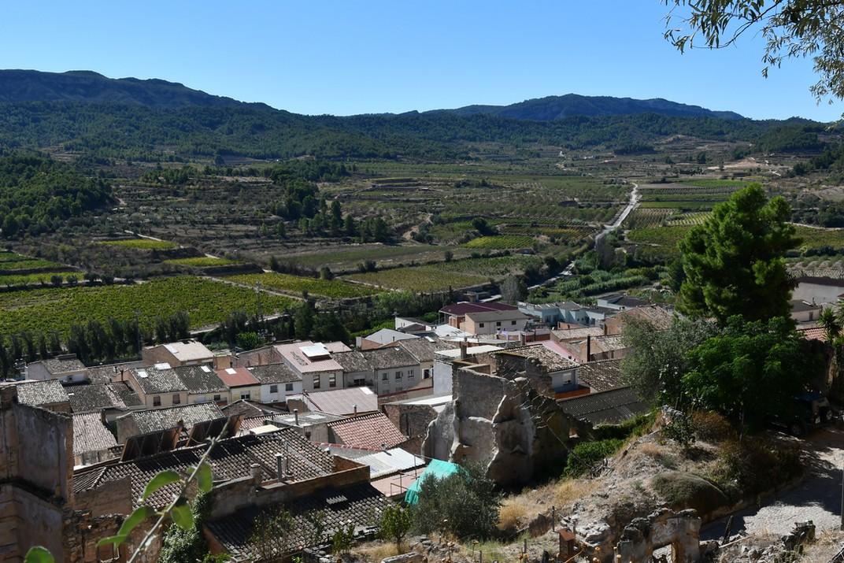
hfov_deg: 53.1
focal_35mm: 36
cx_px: 422
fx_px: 844
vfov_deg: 36.9
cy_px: 282
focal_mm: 24
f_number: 11
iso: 140
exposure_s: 1/250
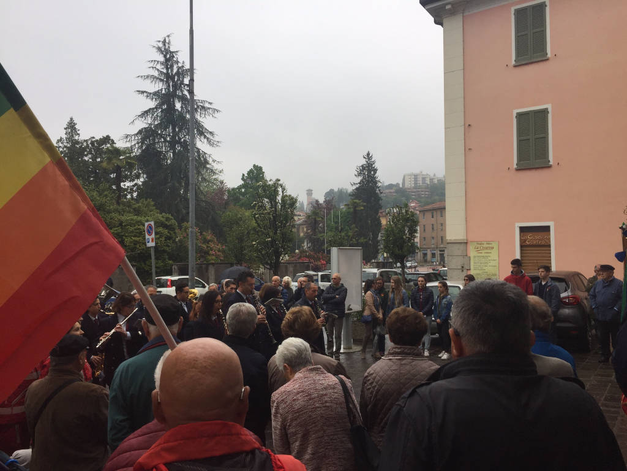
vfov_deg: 48.2
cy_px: 236
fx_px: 525
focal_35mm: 29
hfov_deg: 61.7
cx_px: 314
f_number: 2.2
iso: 32
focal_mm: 4.15
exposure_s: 1/353
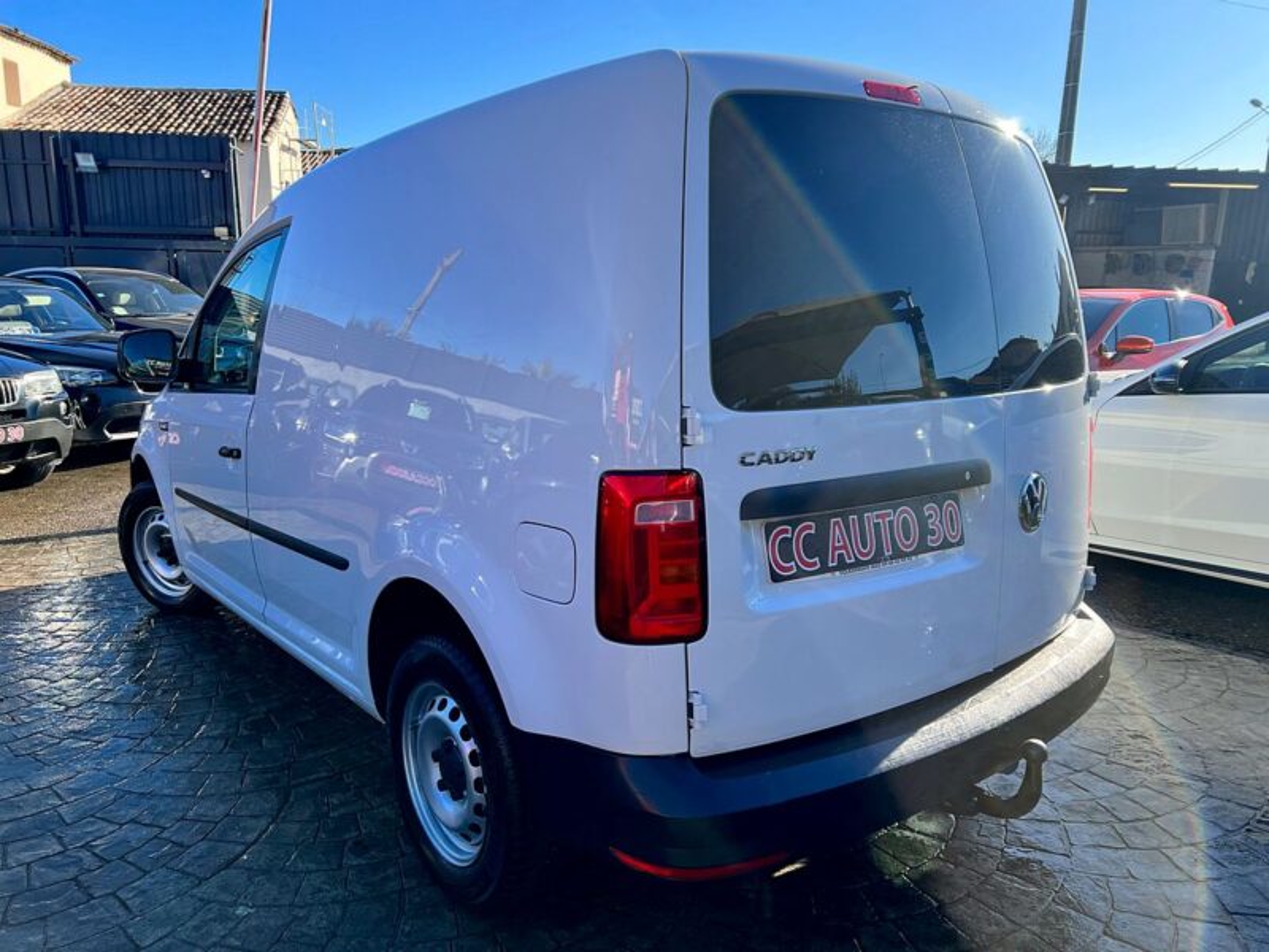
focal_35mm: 26
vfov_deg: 53.1
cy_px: 476
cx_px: 634
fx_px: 953
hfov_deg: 67.3
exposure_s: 1/1468
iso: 50
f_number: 1.5
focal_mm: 5.7
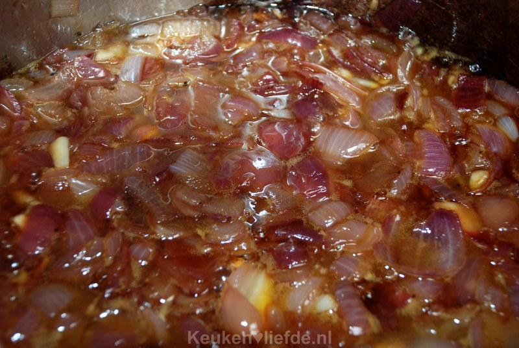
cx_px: 260
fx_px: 1083
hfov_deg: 27.0
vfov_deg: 18.2
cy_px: 174
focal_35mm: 75
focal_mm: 50
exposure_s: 1/60
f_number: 5
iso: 200
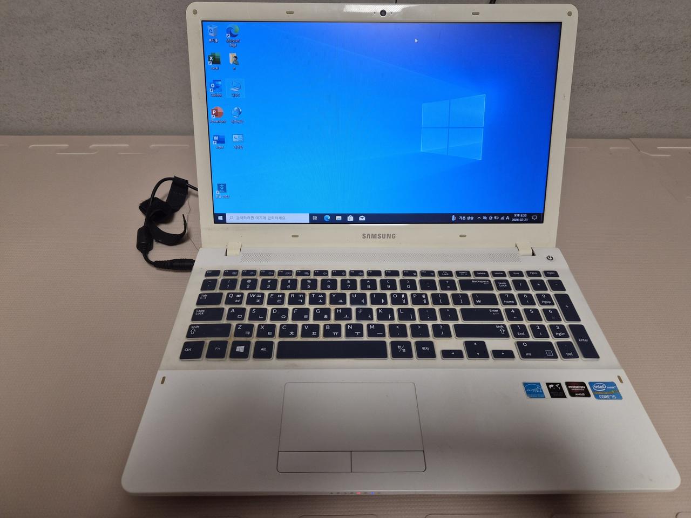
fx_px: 459
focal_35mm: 23
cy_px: 259
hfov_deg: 73.9
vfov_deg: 58.9
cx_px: 346
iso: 125
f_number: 1.8
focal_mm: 5.4
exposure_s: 1/120
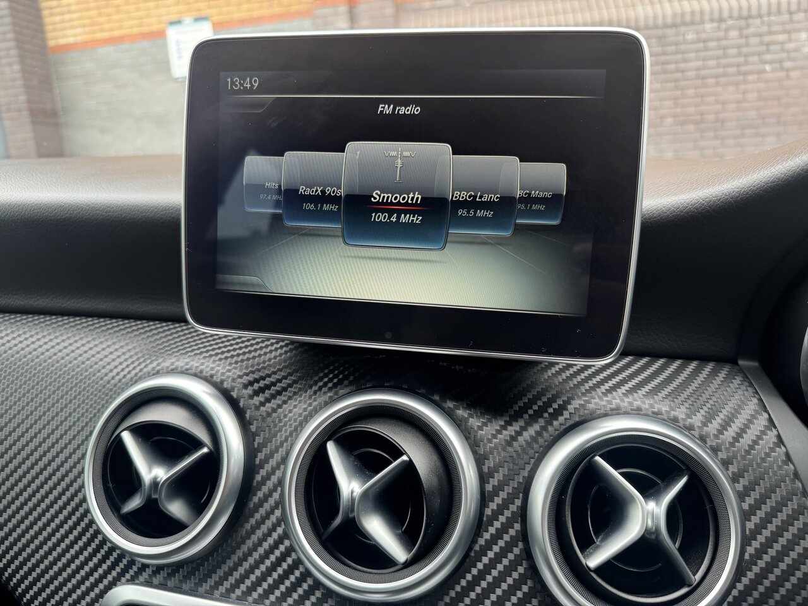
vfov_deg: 56.8
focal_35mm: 24
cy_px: 303
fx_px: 560
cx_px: 404
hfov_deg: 71.6
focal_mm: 6.76
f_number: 1.78
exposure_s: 1/74
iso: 100
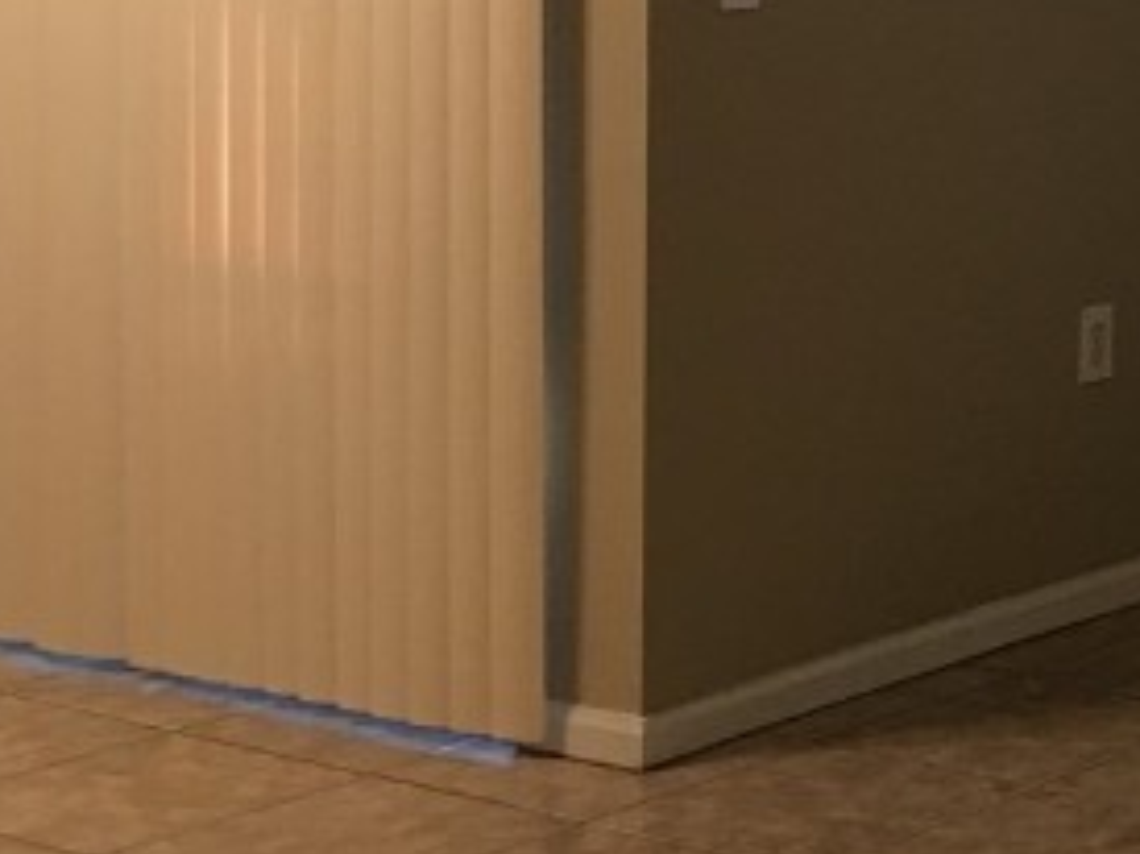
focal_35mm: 108
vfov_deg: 13.2
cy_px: -253
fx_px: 3555
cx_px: 1774
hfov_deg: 16.4
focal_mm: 4.15
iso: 40
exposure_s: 1/15
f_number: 2.2
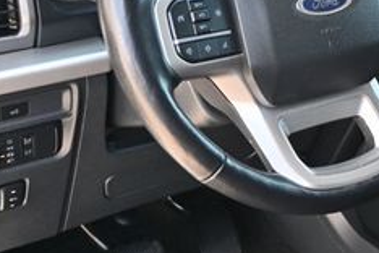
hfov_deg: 23.4
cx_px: 355
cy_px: 102
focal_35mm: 84
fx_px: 885
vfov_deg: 16.2
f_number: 3.8
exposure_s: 1/125
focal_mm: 20.5
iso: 720
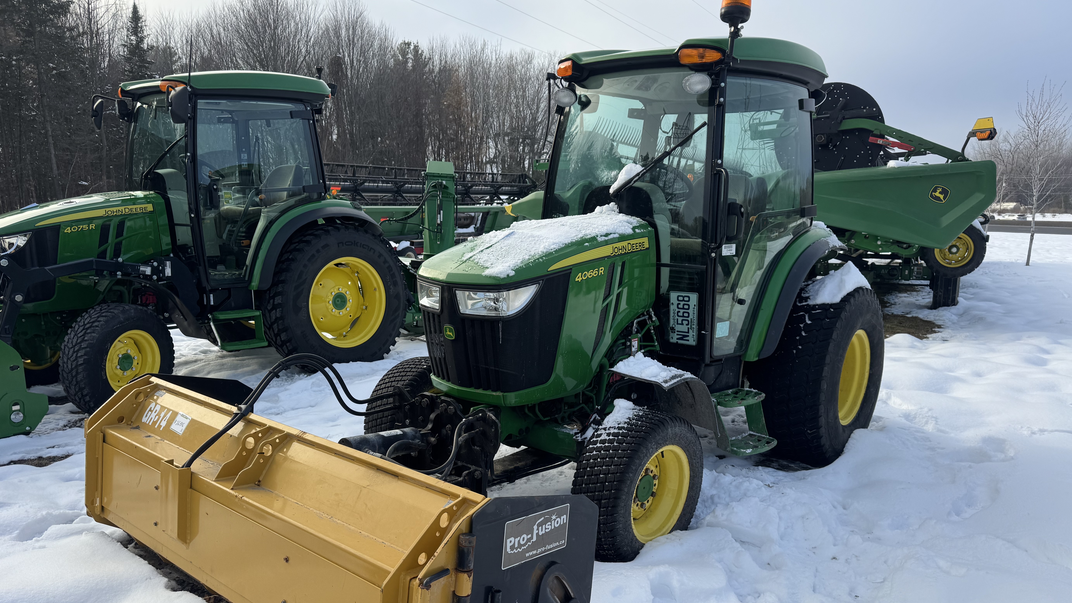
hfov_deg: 69.9
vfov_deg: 42.7
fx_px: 767
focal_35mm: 27
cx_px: 547
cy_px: 359
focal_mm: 6.76
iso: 80
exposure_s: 1/1818
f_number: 1.78
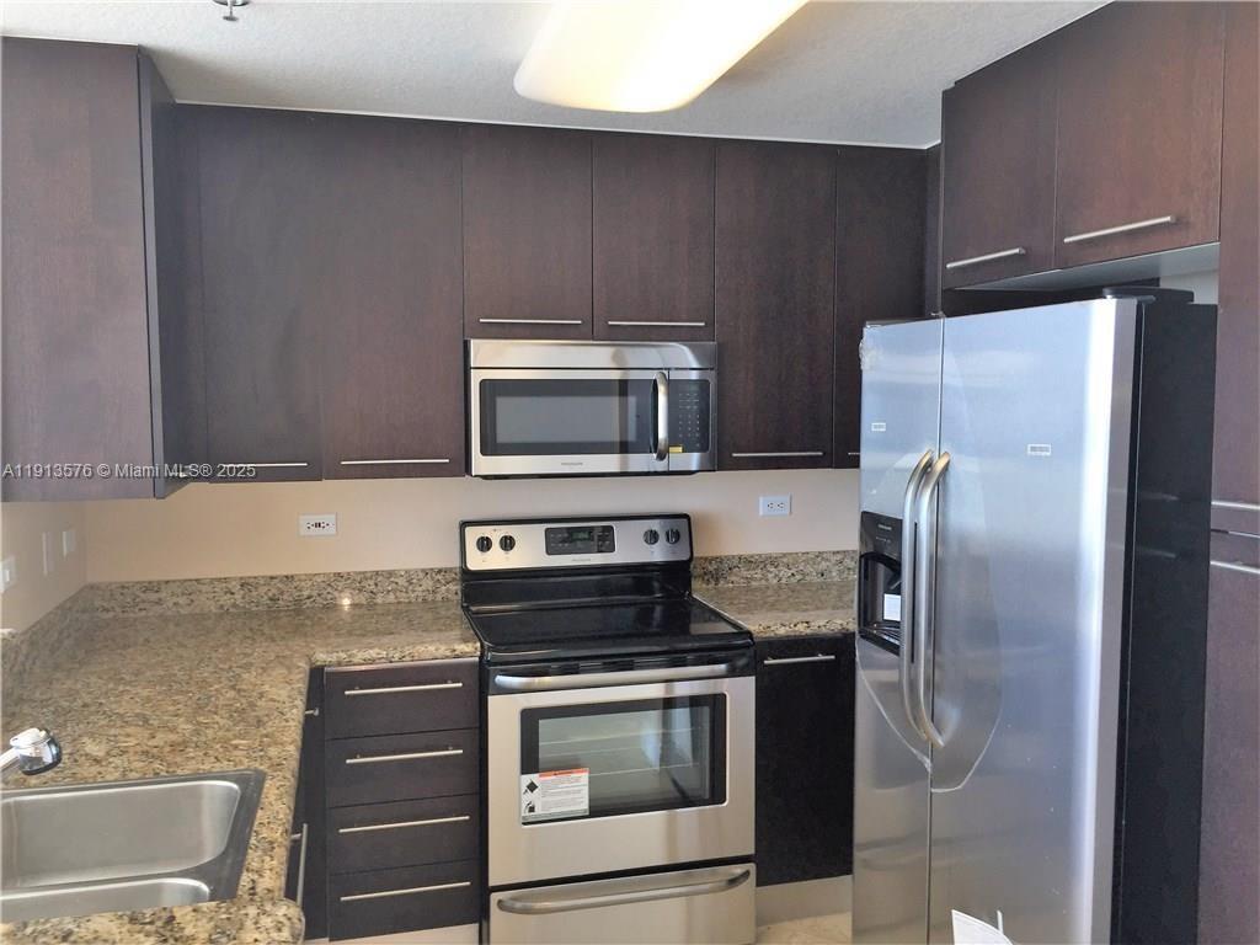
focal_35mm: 29
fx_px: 1056
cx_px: 630
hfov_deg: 61.7
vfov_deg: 48.2
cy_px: 472
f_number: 2.2
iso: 32
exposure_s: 1/37
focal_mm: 4.15
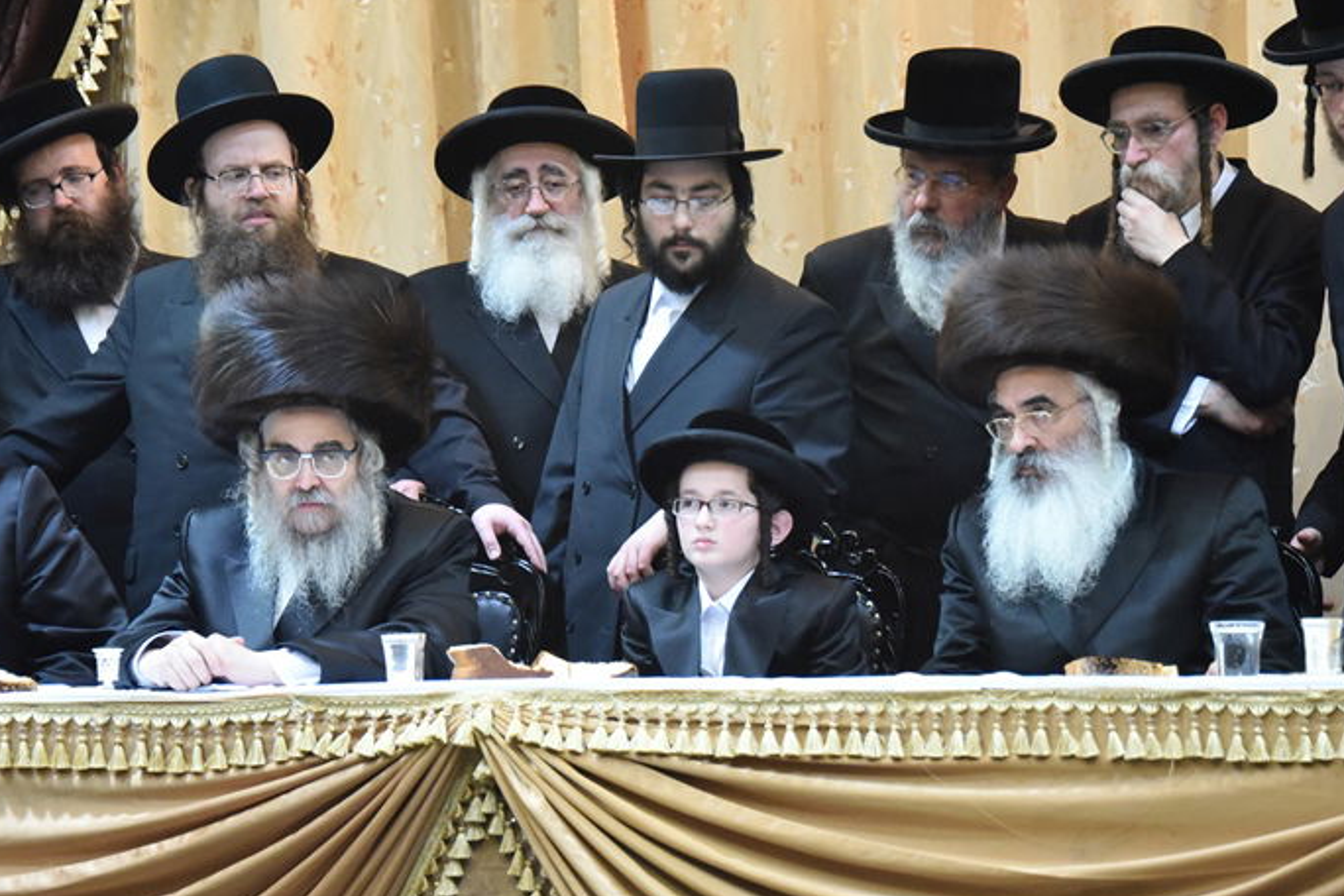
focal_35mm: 202
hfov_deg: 10.2
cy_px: 508
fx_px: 7541
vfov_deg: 6.8
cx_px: 723
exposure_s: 1/125
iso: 6400
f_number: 5.6
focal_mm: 135
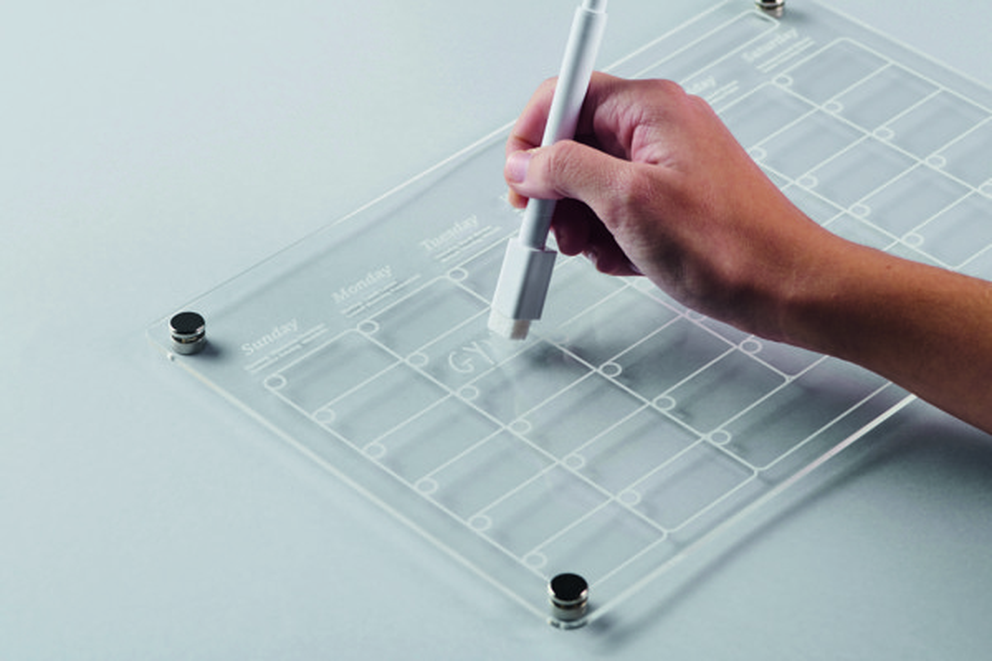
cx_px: 496
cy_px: 330
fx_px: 2893
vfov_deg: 13.0
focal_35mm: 105
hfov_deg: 19.5
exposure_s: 1/125
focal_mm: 105
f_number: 14
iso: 100
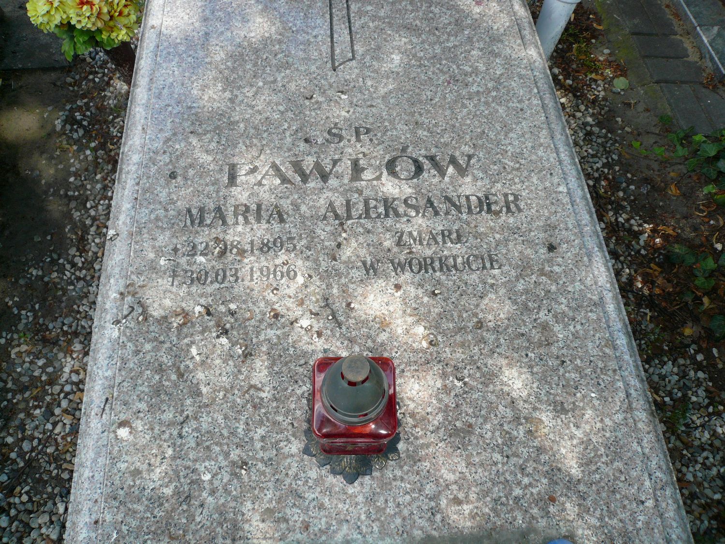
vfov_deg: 49.7
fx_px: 586
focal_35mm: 28
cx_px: 362
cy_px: 272
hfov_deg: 63.4
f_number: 2.8
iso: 100
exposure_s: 1/320
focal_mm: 4.6
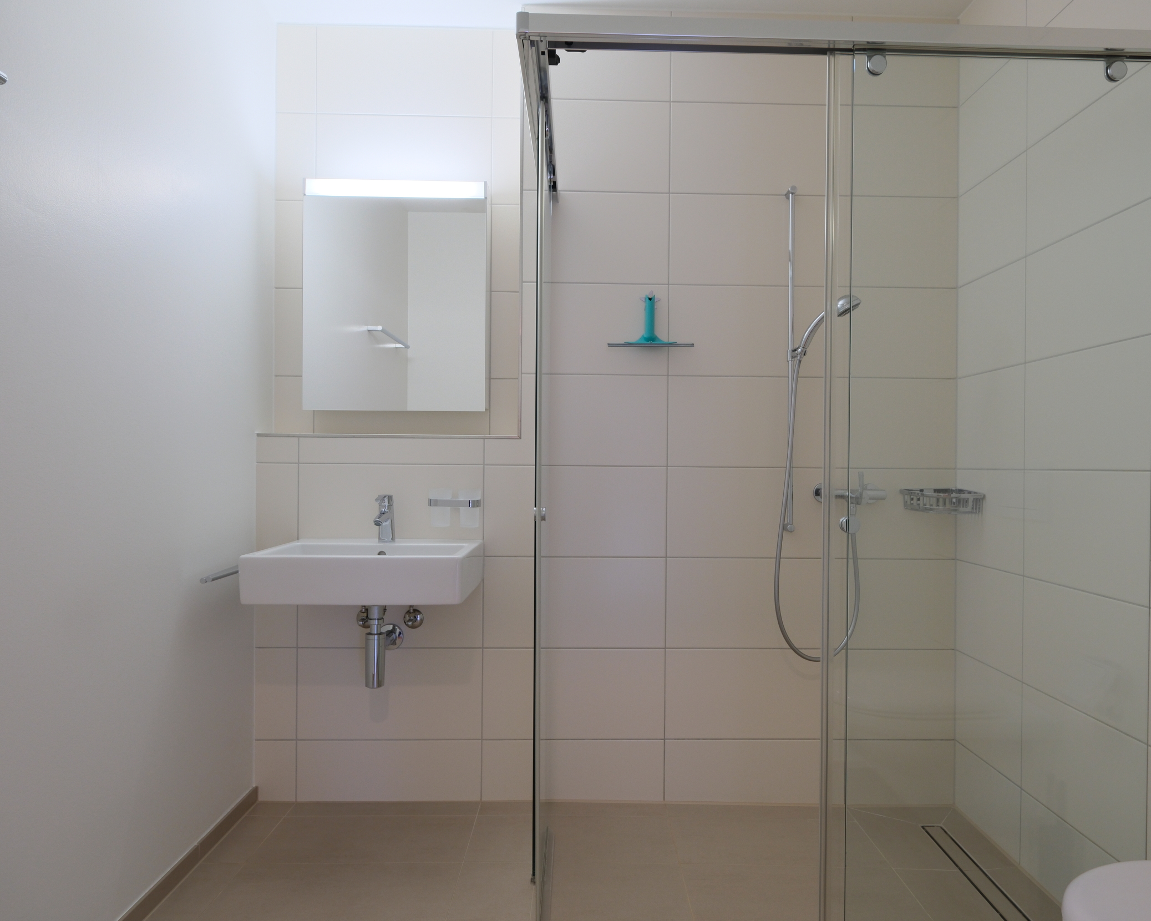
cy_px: 464
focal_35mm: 22
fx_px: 749
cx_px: 599
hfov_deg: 75.0
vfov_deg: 63.1
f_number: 4.5
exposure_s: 1/18
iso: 400
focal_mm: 12.6
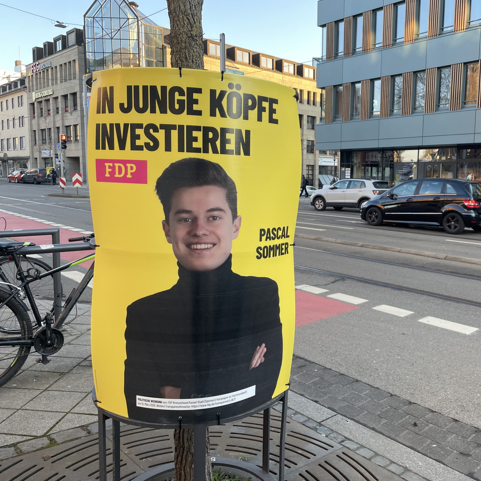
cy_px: 240
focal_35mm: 31
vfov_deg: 52.5
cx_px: 316
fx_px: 487
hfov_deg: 51.7
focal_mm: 4.2
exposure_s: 1/121
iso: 40
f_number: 1.6
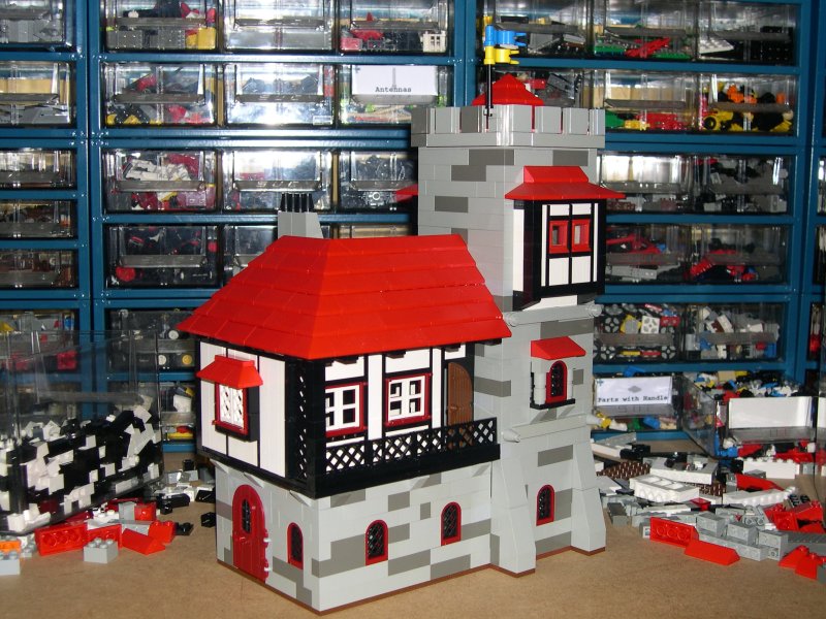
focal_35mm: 47
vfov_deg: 30.9
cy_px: 310
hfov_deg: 40.4
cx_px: 413
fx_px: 1122
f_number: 3.1
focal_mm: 10.1
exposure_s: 1/60
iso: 100
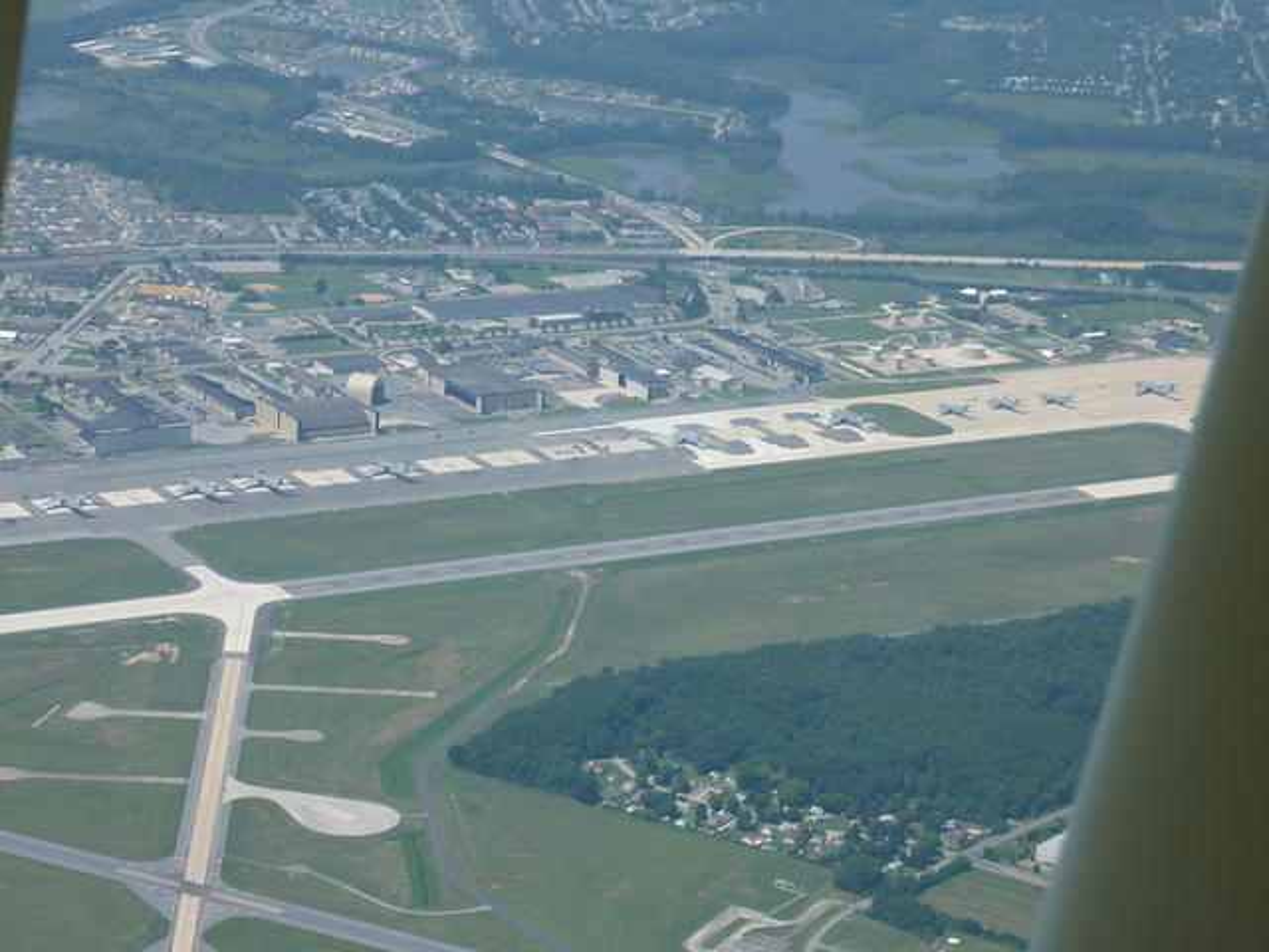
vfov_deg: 14.2
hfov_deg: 18.9
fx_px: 3813
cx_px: 634
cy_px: 476
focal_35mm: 104
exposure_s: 1/500
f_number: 5.6
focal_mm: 17
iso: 80
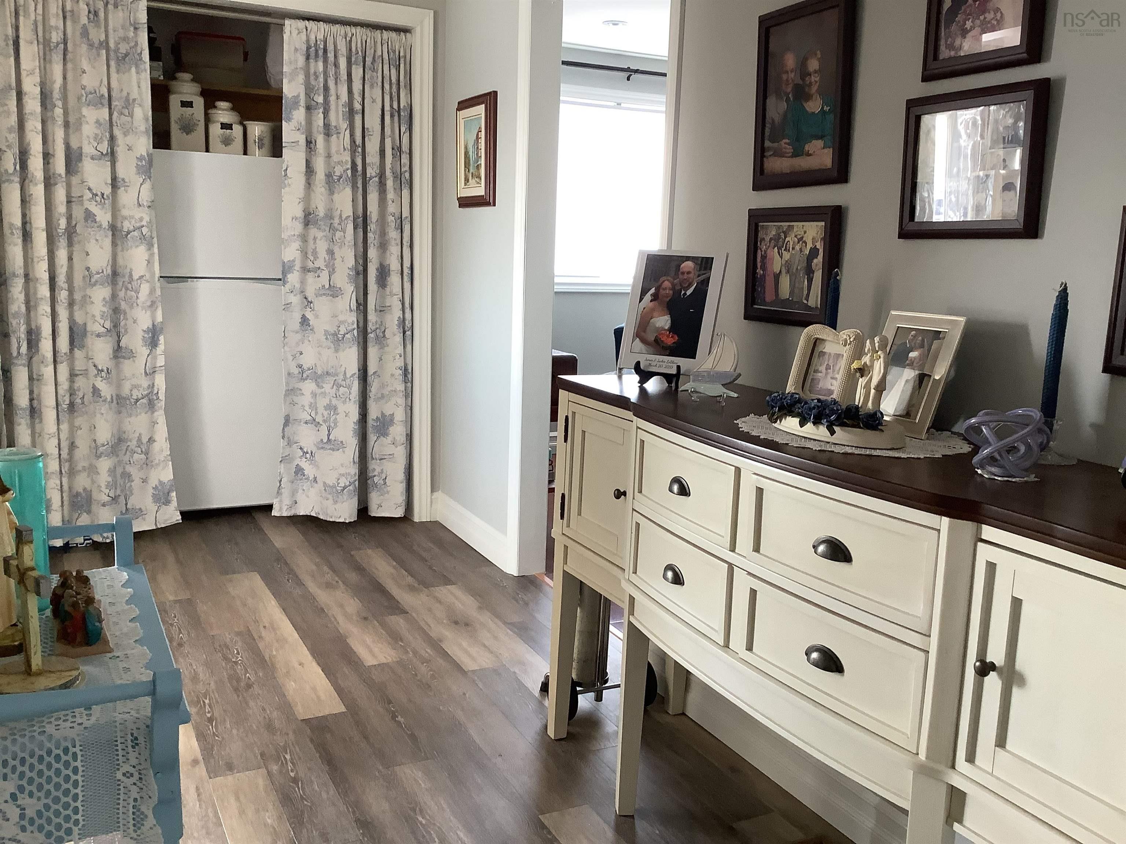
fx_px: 1008
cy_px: 422
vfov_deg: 45.4
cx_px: 563
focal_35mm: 31
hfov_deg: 58.4
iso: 125
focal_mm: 3.3
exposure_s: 1/50
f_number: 2.4
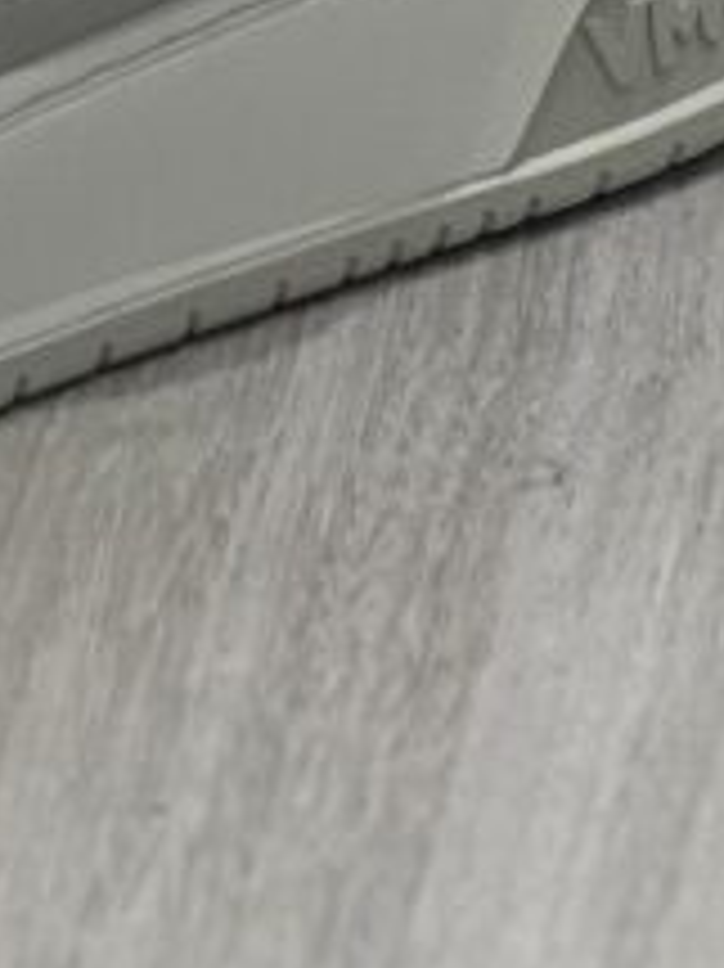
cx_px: -571
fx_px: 9323
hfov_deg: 4.4
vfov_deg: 5.8
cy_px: -1101
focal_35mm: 334
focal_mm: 9
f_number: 2.8
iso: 250
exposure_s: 1/120
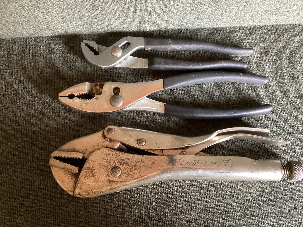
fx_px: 271
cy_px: 114
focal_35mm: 31
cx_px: 152
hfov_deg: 58.3
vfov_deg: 45.4
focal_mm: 3.3
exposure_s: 1/25
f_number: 2.4
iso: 400
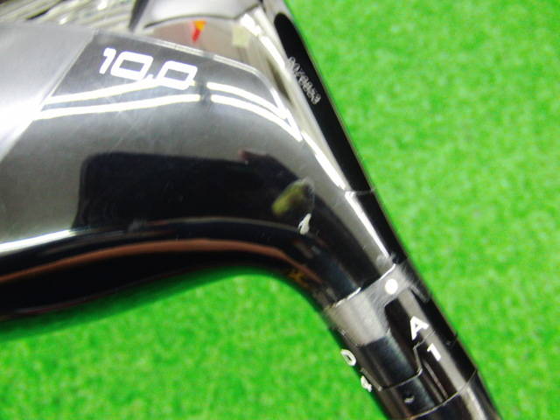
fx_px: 599
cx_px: 280
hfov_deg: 50.1
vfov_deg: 38.7
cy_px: 210
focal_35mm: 37
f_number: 3.6
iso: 400
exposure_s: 1/13
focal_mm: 6.42
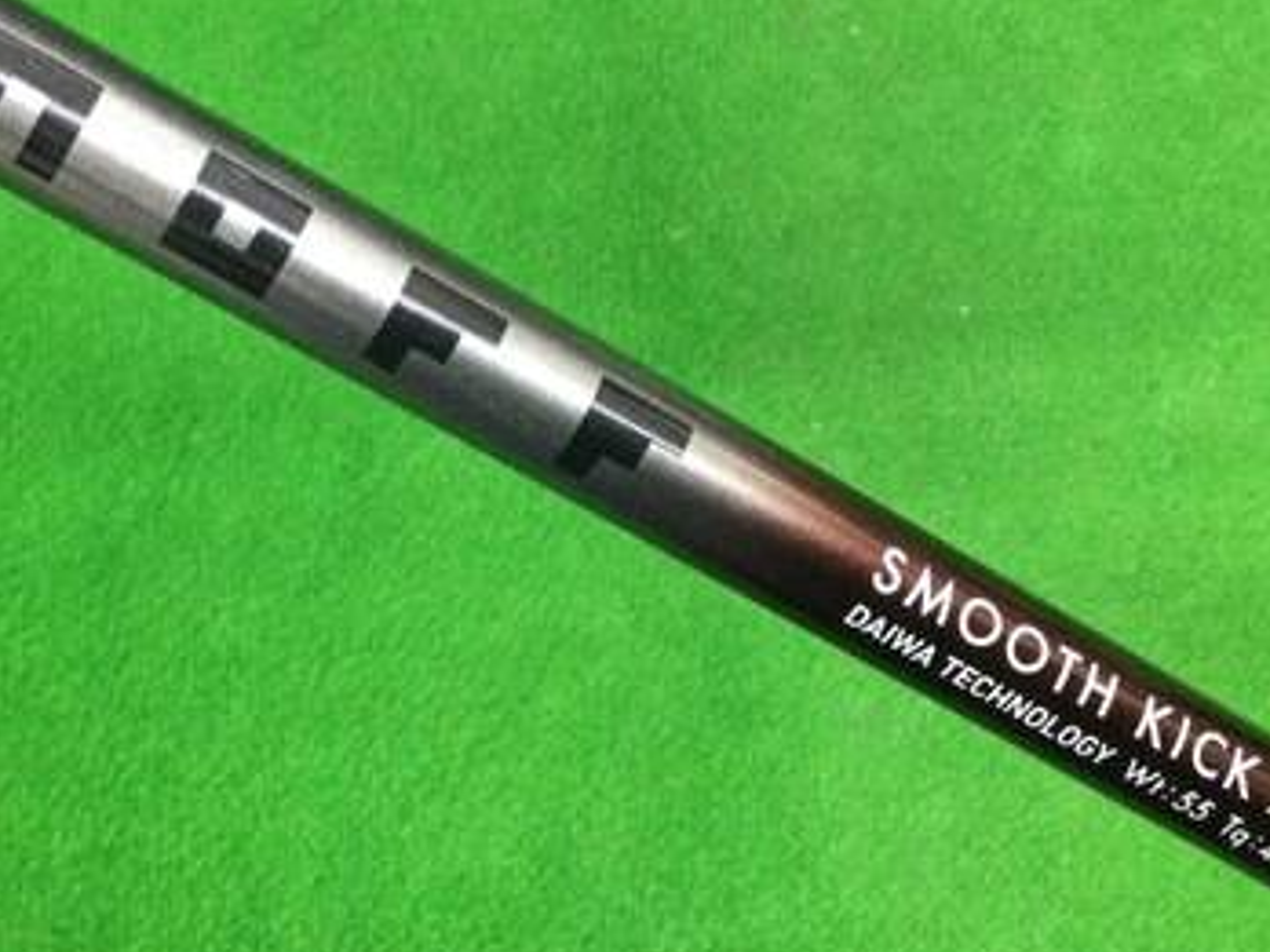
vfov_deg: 25.6
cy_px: 423
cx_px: 577
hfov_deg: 33.8
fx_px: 2091
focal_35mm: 57
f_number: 2.4
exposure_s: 1/30
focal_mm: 3.3
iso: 250
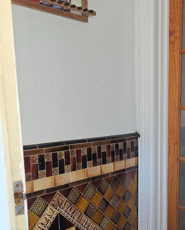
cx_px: 167
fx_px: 328
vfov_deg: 37.8
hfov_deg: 30.1
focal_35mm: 48
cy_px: 173
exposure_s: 1/180
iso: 64
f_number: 1.7
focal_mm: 6.3
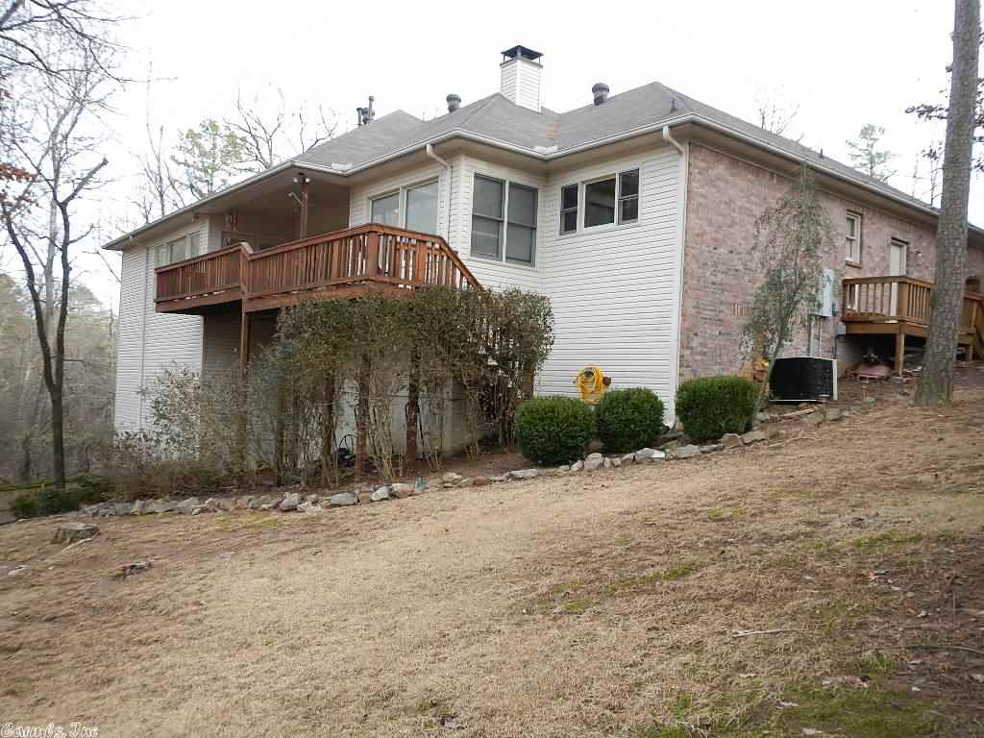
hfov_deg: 63.4
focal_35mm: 28
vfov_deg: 49.7
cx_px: 492
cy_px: 369
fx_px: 796
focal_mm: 5
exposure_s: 1/100
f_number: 3.9
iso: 125
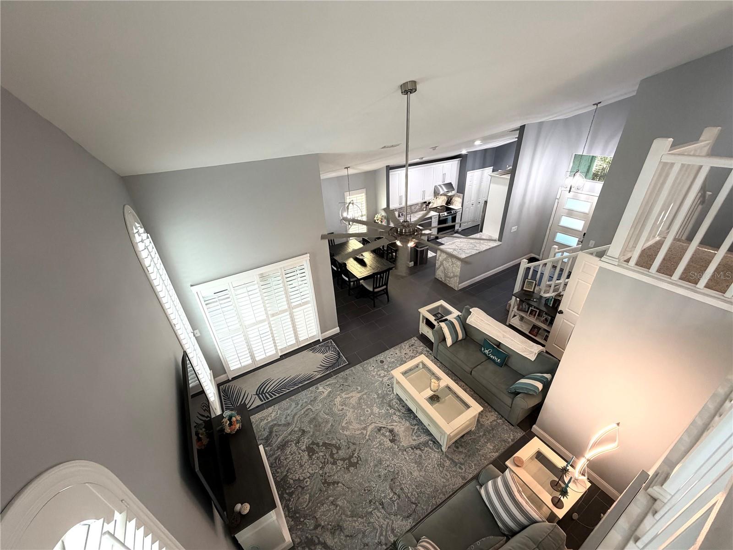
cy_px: 275
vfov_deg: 85.7
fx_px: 296
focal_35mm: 14
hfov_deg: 102.1
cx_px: 366
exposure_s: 1/60
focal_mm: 2.22
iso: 200
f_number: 2.2
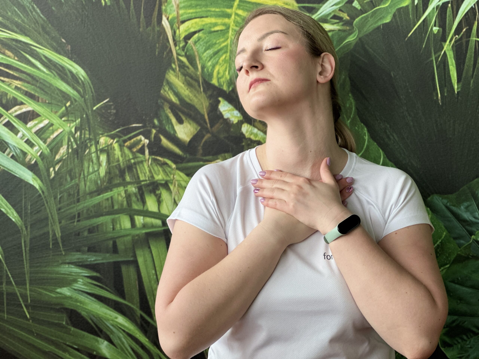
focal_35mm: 77
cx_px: 240
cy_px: 180
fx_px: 1065
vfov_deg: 19.1
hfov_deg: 25.3
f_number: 2.8
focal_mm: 9
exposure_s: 1/121
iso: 125
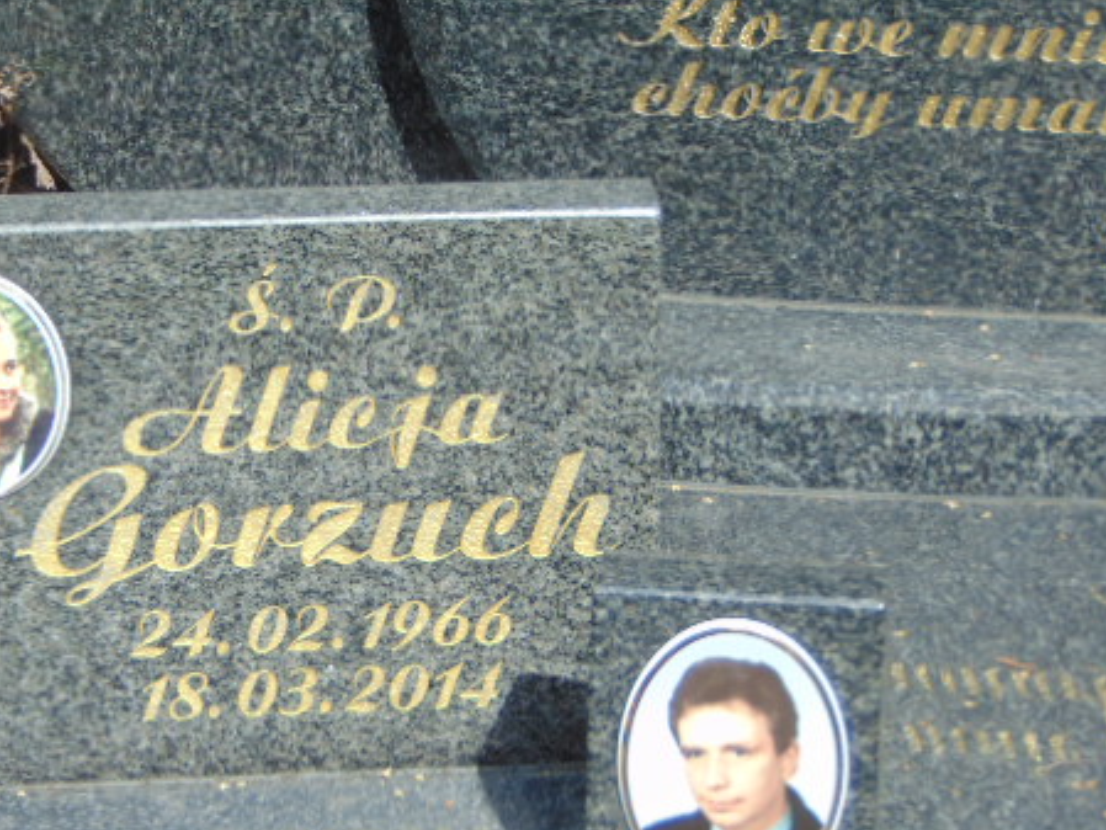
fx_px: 4922
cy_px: 584
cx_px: 461
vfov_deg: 9.6
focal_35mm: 154
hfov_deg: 12.8
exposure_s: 1/400
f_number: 3.9
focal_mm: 19.4
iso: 80
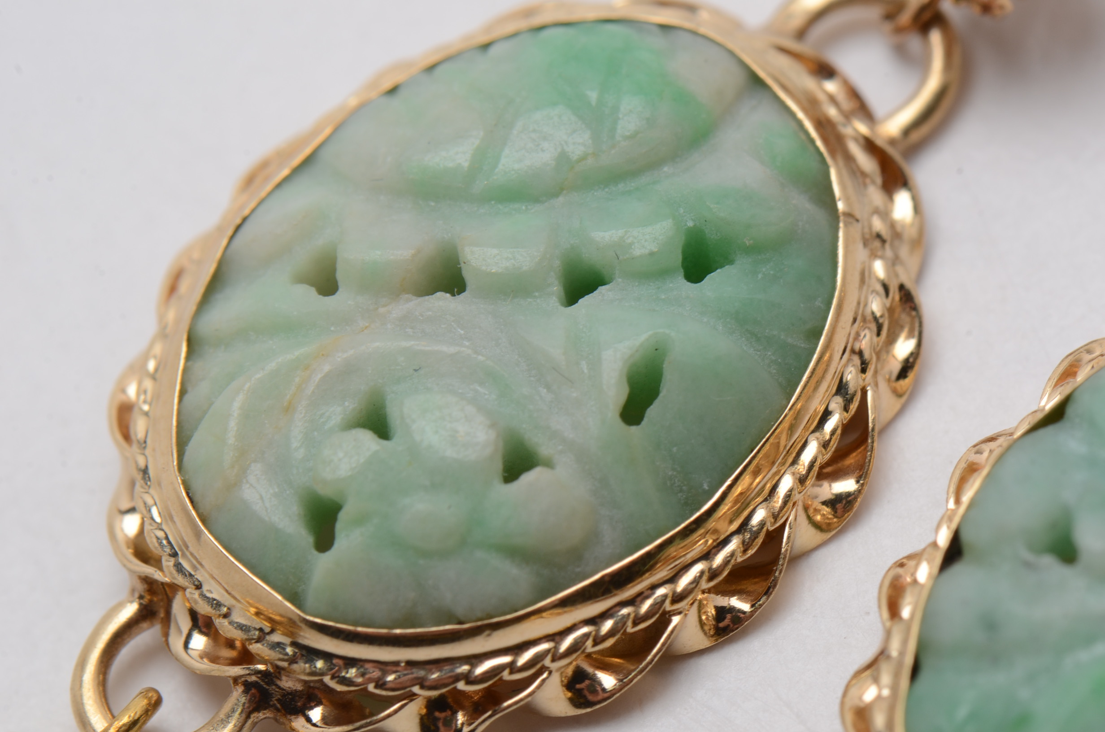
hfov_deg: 16.1
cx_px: 552
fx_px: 3905
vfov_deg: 10.7
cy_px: 366
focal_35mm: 128
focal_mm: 85
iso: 200
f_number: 18
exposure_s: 1/125
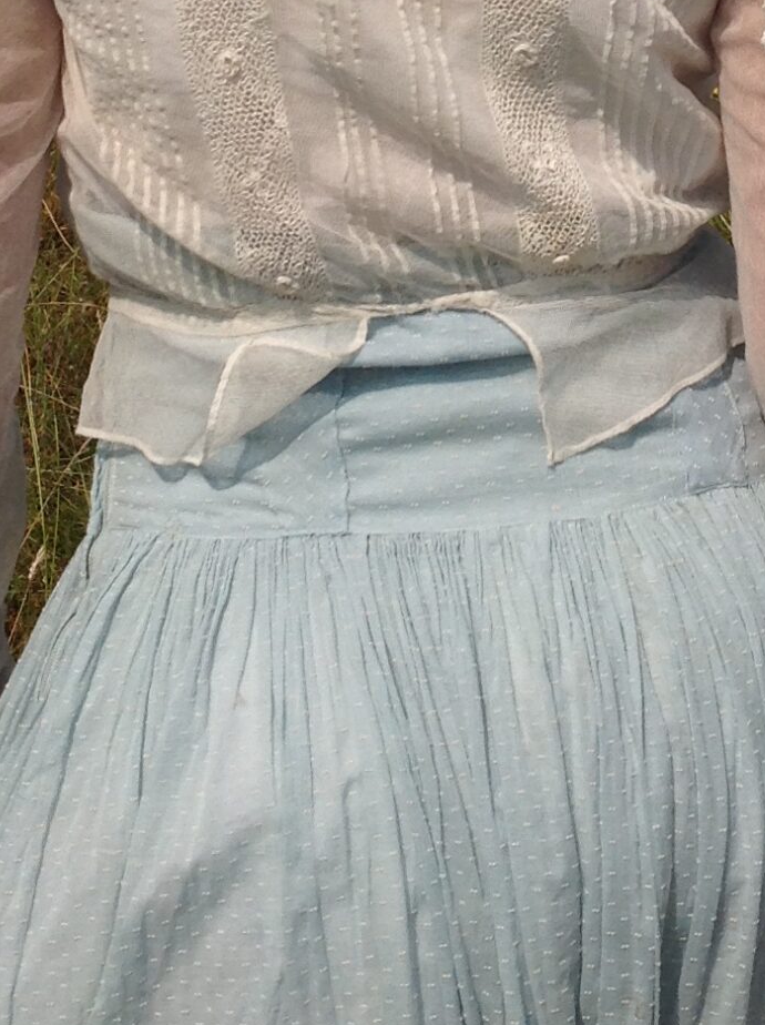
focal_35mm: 97
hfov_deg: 15.1
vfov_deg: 19.3
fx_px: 2866
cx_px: 579
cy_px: -134
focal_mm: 4.28
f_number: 2.4
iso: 50
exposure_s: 1/6061
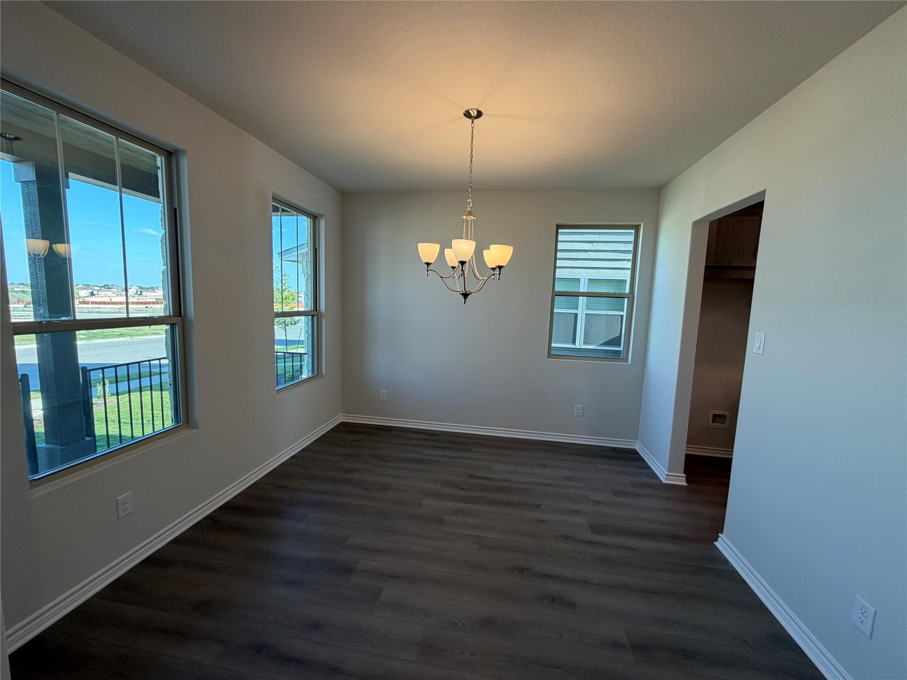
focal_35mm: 14
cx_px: 454
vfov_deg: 85.7
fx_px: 367
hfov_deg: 102.1
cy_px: 340
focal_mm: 2.22
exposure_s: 1/120
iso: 100
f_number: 2.2
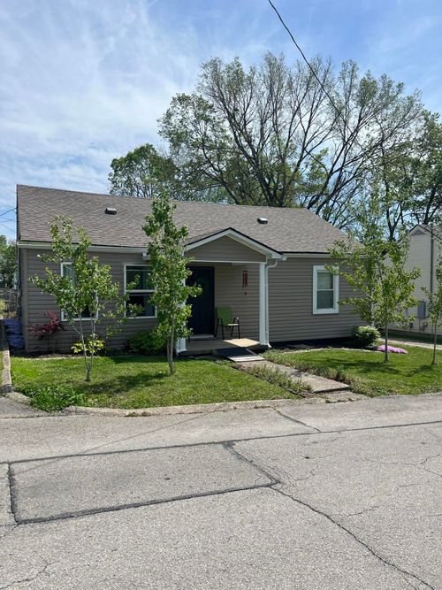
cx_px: 221
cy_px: 295
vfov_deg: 67.3
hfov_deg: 53.0
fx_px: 443
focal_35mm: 26
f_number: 1.6
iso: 50
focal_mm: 5.1
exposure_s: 1/5319
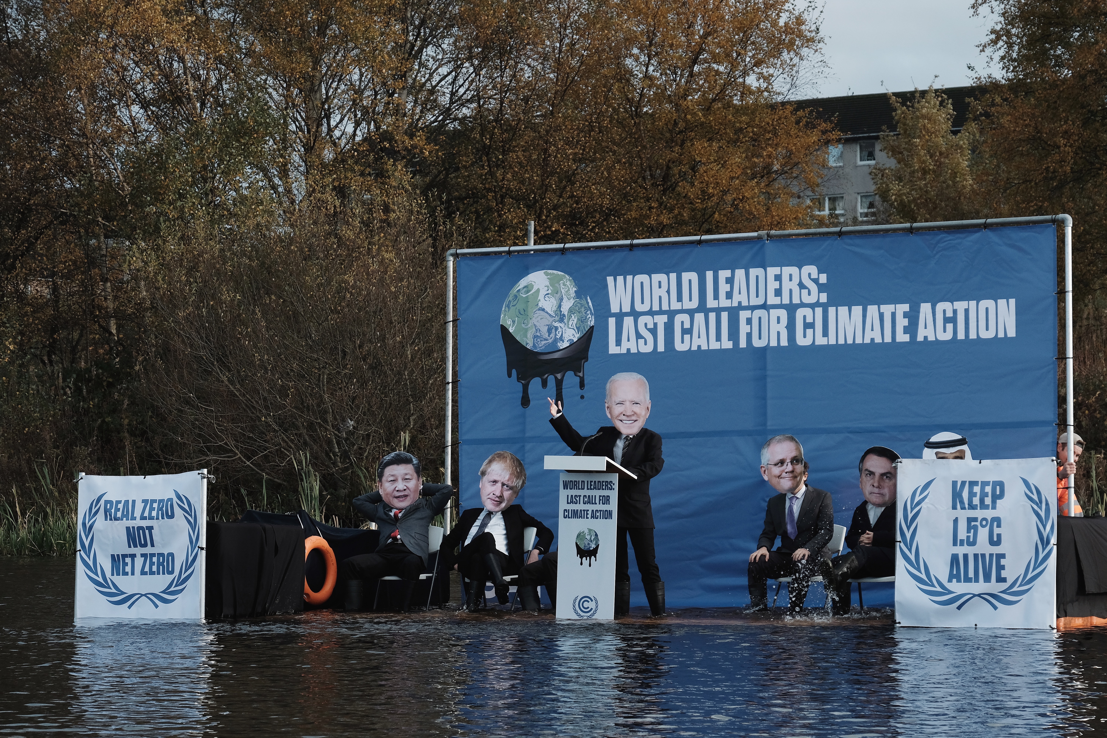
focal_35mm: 118
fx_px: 3628
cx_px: 554
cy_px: 369
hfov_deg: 17.3
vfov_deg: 11.6
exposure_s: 1/640
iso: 800
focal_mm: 78.7
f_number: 7.1
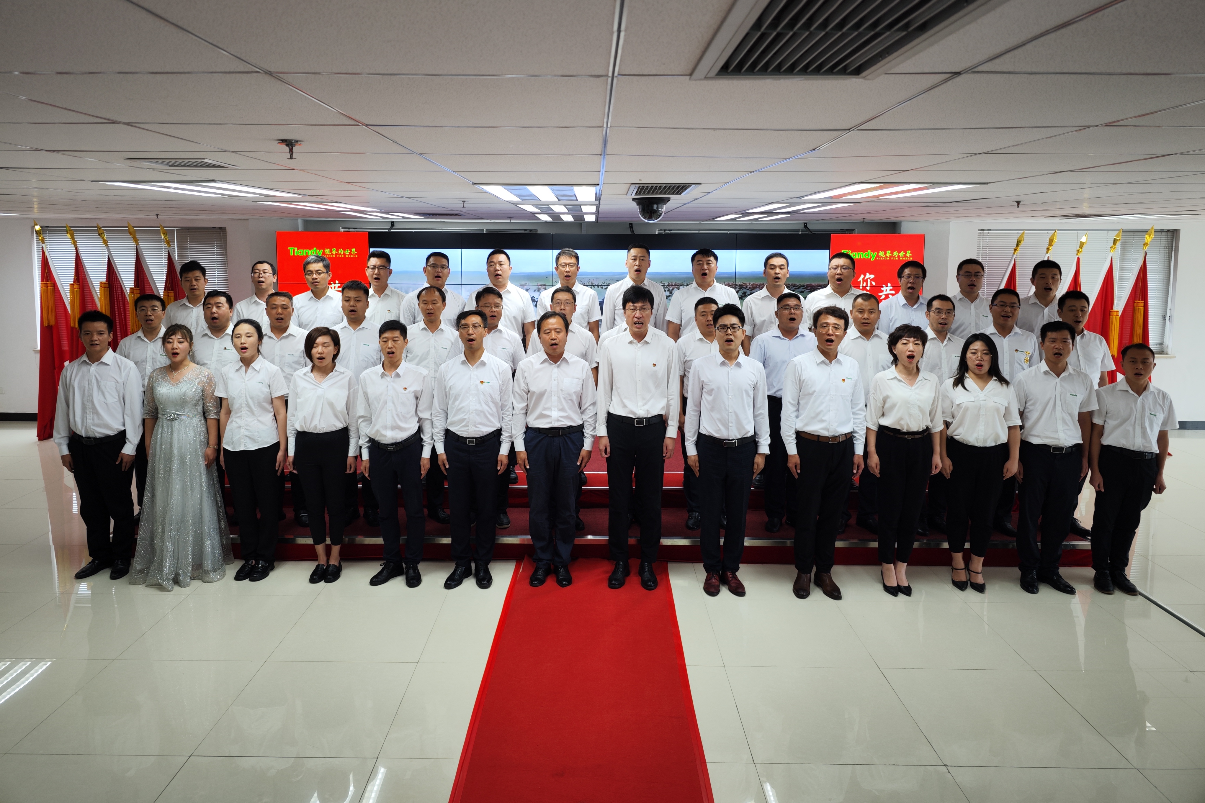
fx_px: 803
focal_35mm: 24
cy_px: 351
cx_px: 603
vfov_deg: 53.0
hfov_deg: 73.7
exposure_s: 1/100
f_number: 1.9
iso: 119
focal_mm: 8.7
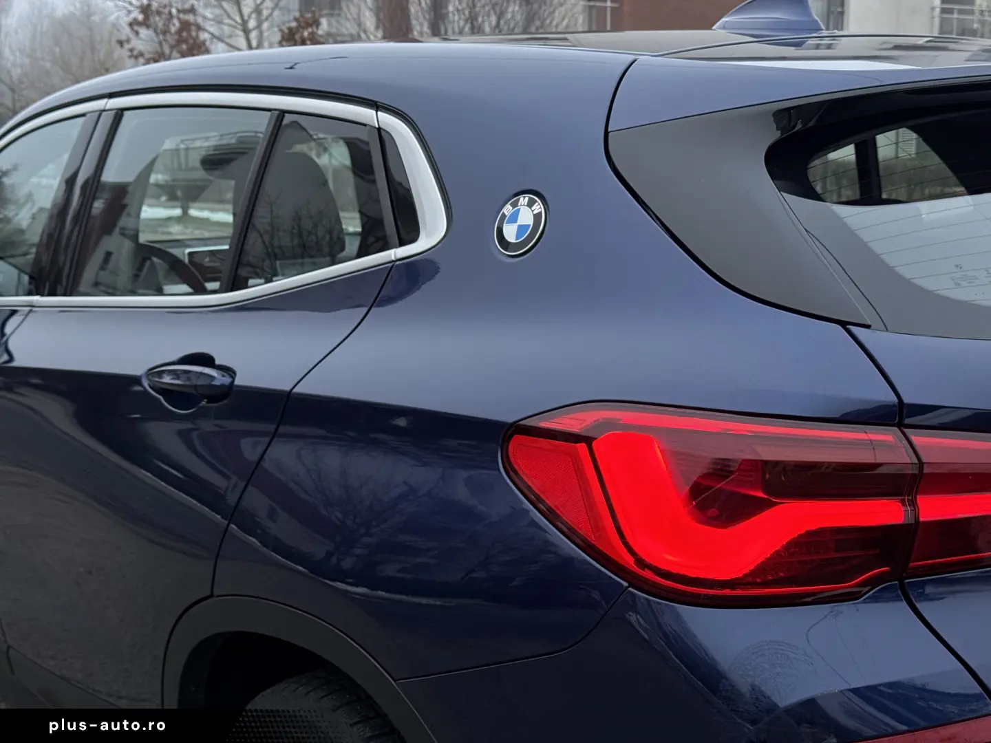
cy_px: 372
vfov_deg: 30.3
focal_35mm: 48
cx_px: 496
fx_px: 1374
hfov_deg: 39.7
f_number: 1.78
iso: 64
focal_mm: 6.76
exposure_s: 1/100
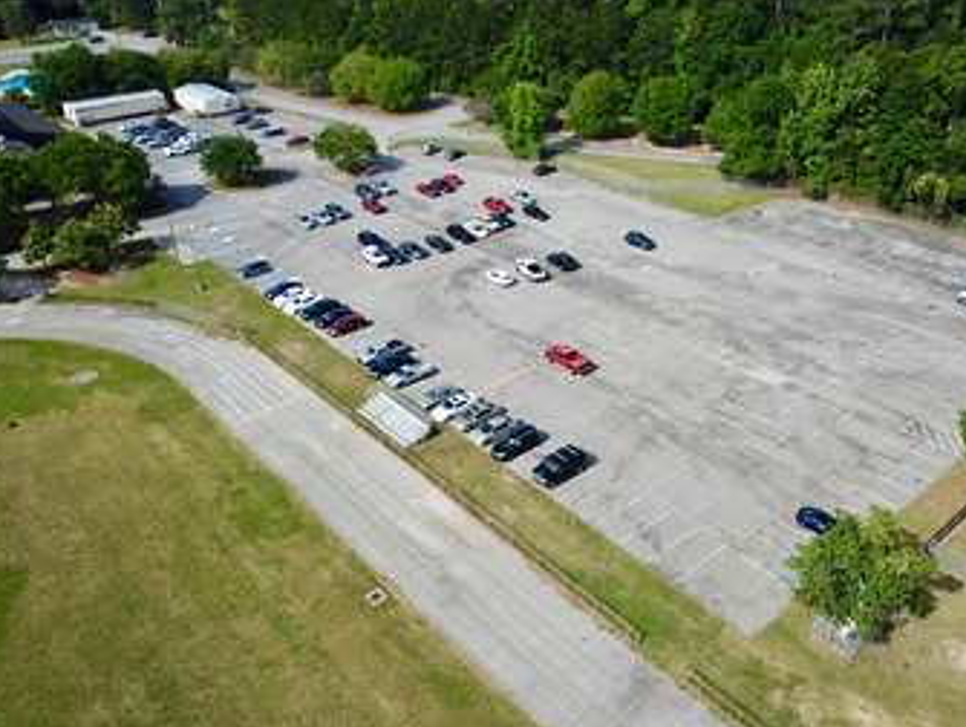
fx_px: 866
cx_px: 559
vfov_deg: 45.5
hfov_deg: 58.0
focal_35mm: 31
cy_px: 358
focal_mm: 4.73
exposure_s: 1/1280
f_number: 2.2
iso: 100
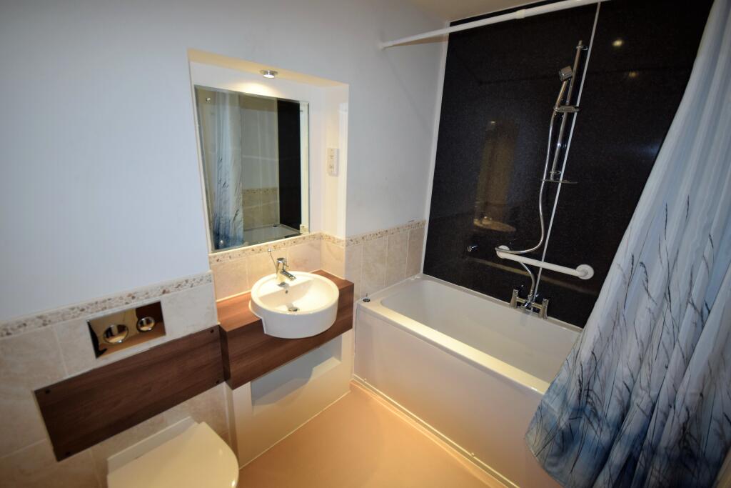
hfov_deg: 100.4
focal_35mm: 15
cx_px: 366
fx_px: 305
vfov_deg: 77.3
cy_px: 244
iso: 800
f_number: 4.5
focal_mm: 10
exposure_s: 1/80
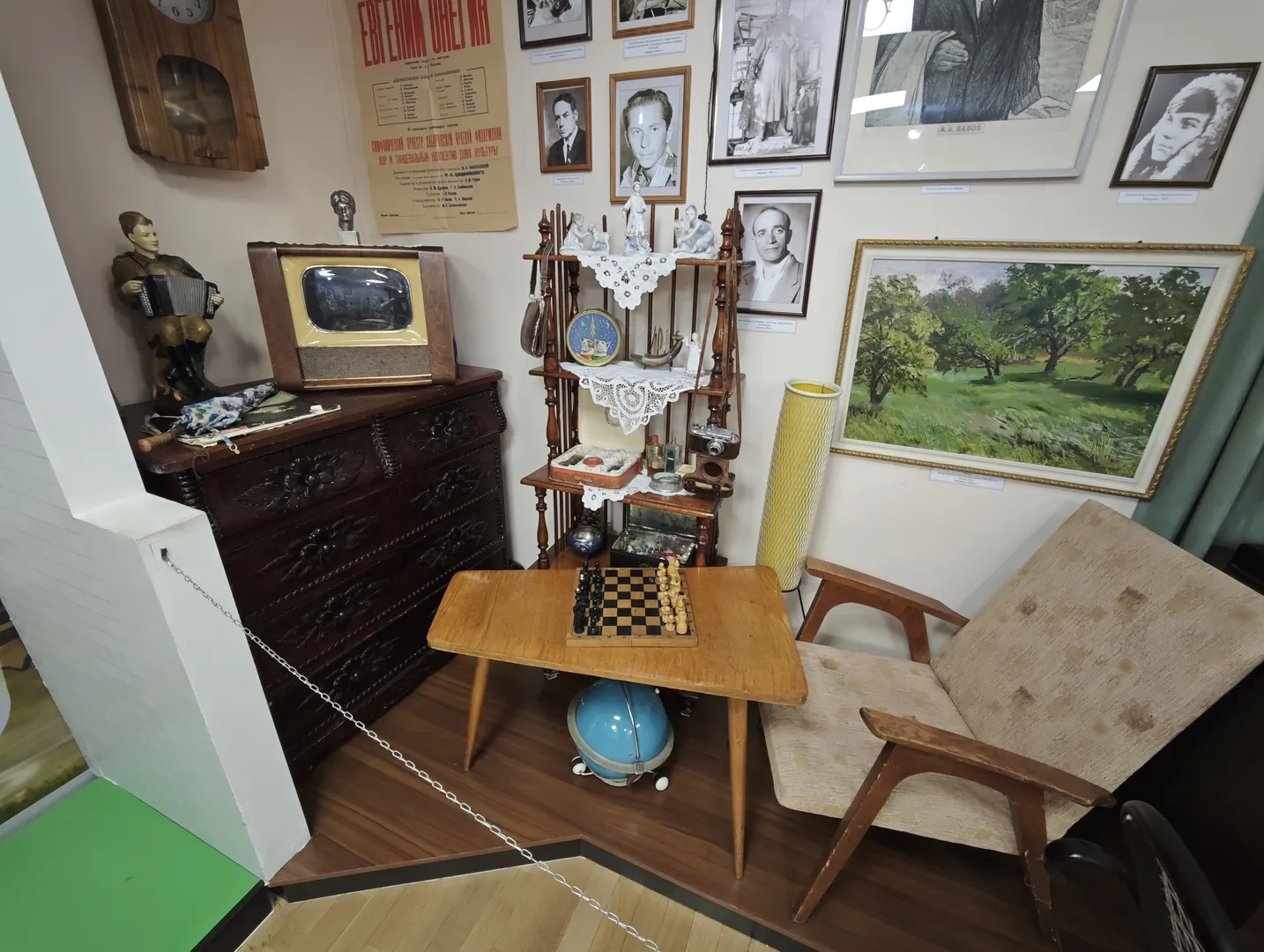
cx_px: 632
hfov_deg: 102.0
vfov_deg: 85.8
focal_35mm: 14
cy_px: 476
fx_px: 512
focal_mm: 2.16
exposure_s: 1/33.3
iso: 1000
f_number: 2.2
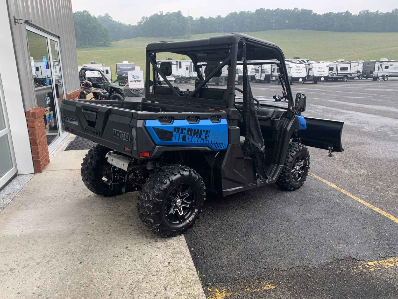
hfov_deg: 67.3
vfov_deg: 53.1
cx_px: 199
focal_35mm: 26
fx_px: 299
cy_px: 150
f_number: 1.8
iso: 25
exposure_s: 1/126
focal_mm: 4.25
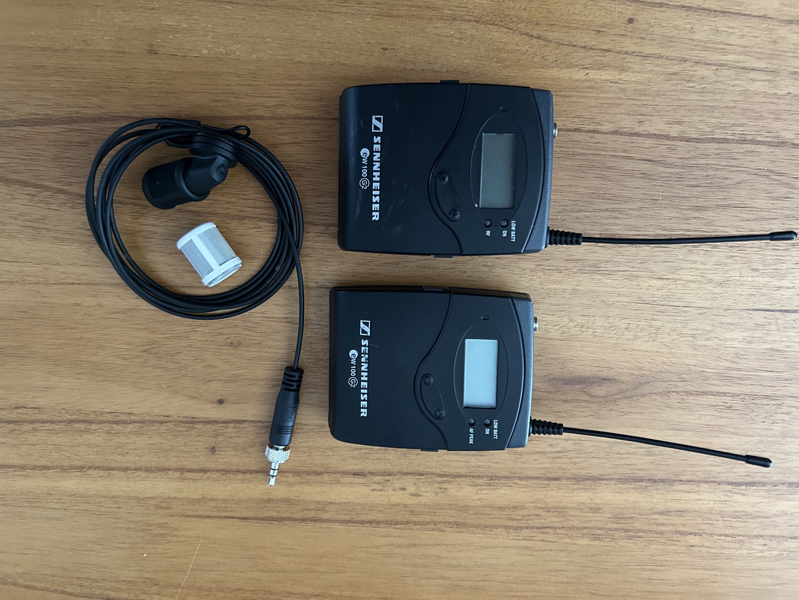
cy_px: 300
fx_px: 600
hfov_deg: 67.3
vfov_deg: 53.1
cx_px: 400
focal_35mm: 26
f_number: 1.5
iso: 640
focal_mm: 5.7
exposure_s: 1/40
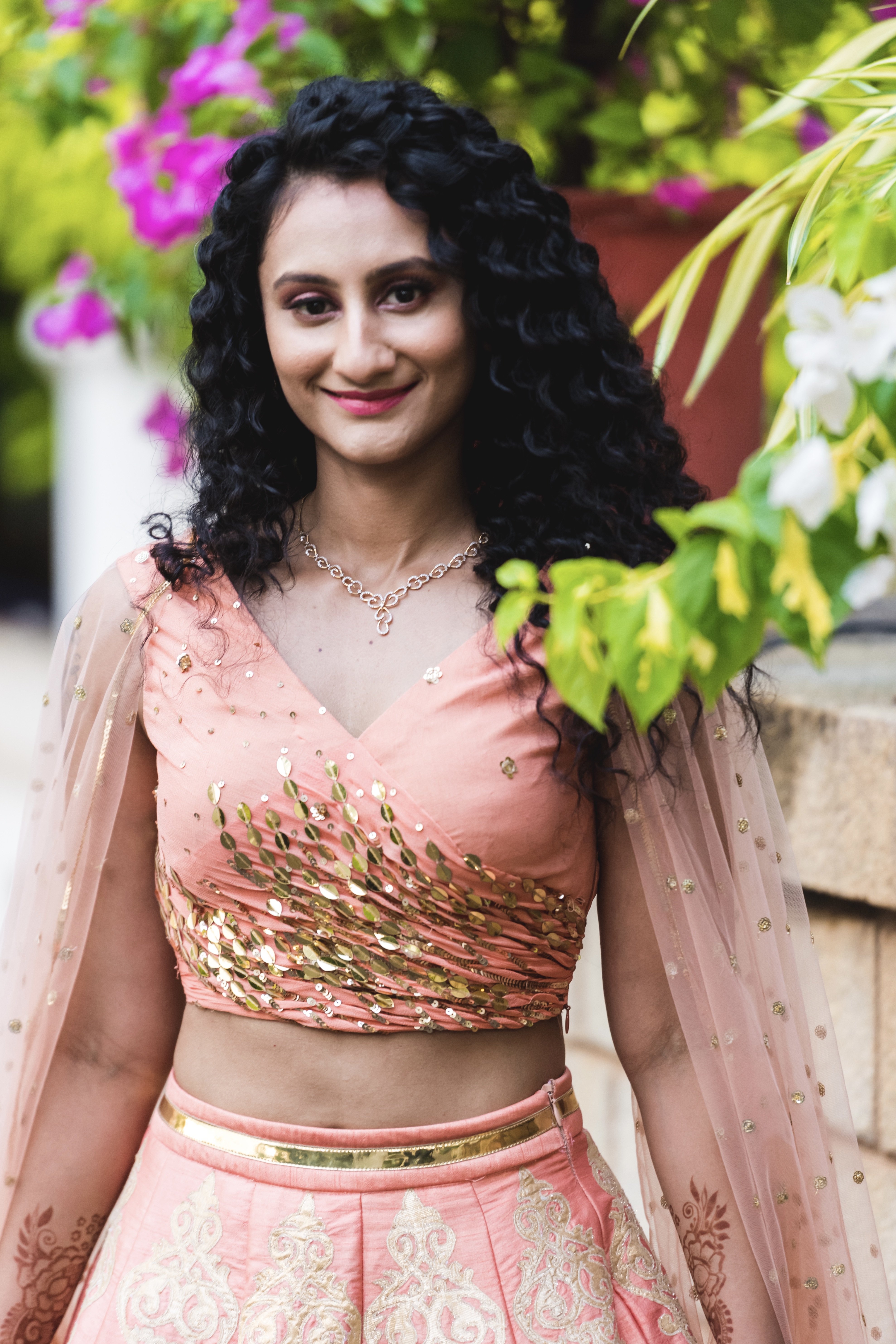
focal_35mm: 200
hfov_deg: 6.9
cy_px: 672
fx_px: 7466
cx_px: 448
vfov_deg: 10.3
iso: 1000
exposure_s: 1/200
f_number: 2.8
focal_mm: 200
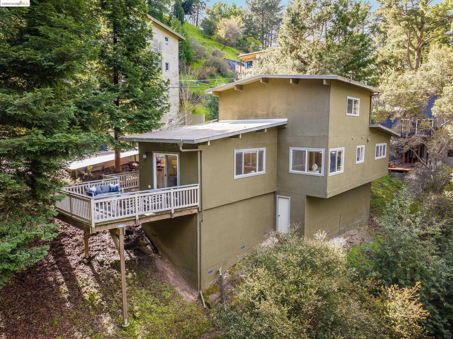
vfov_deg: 56.8
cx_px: 226
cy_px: 170
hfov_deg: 71.6
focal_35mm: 24
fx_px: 314
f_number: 2.8
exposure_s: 1/15
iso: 100
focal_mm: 12.29
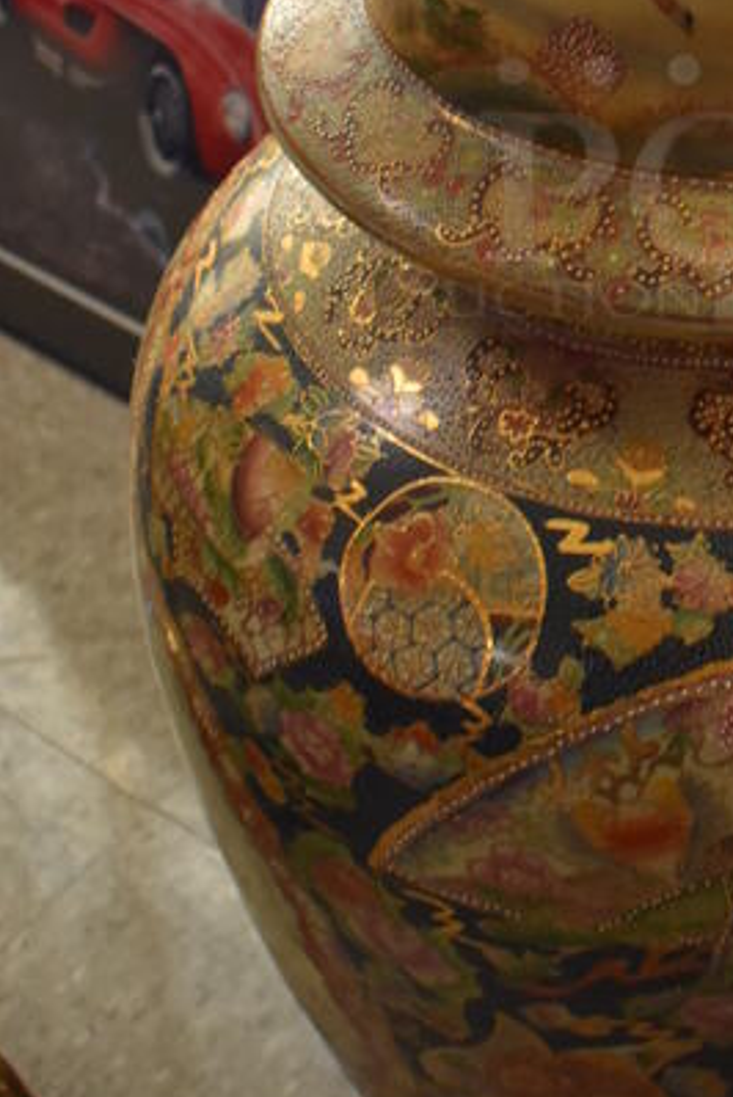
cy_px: 183
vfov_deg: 31.3
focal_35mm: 62
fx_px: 1890
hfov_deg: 21.4
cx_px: 683
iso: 800
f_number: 3.5
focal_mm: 18
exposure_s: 1/125
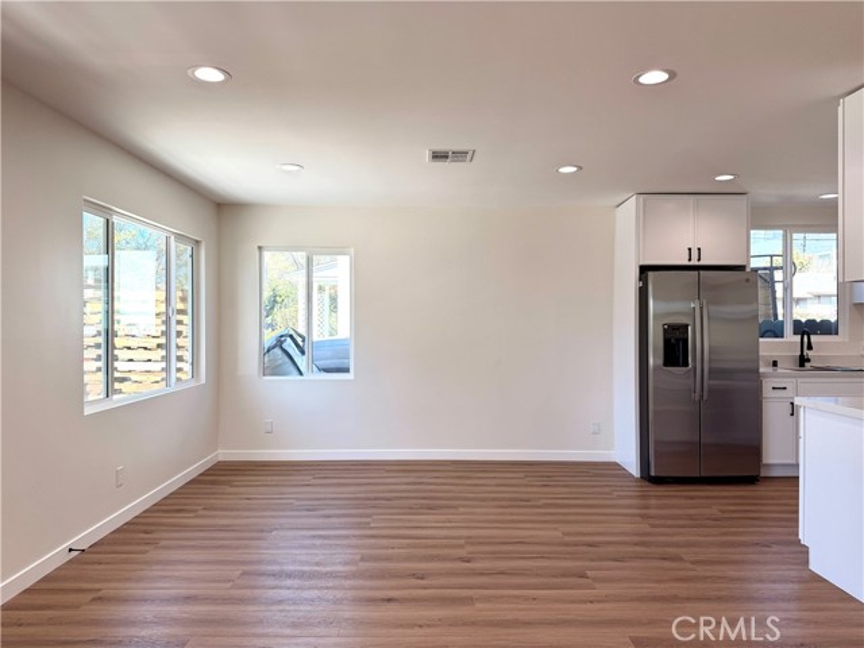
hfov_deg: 71.6
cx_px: 432
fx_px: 599
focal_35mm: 24
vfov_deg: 56.8
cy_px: 324
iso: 100
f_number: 1.78
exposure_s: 1/524
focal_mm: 6.76
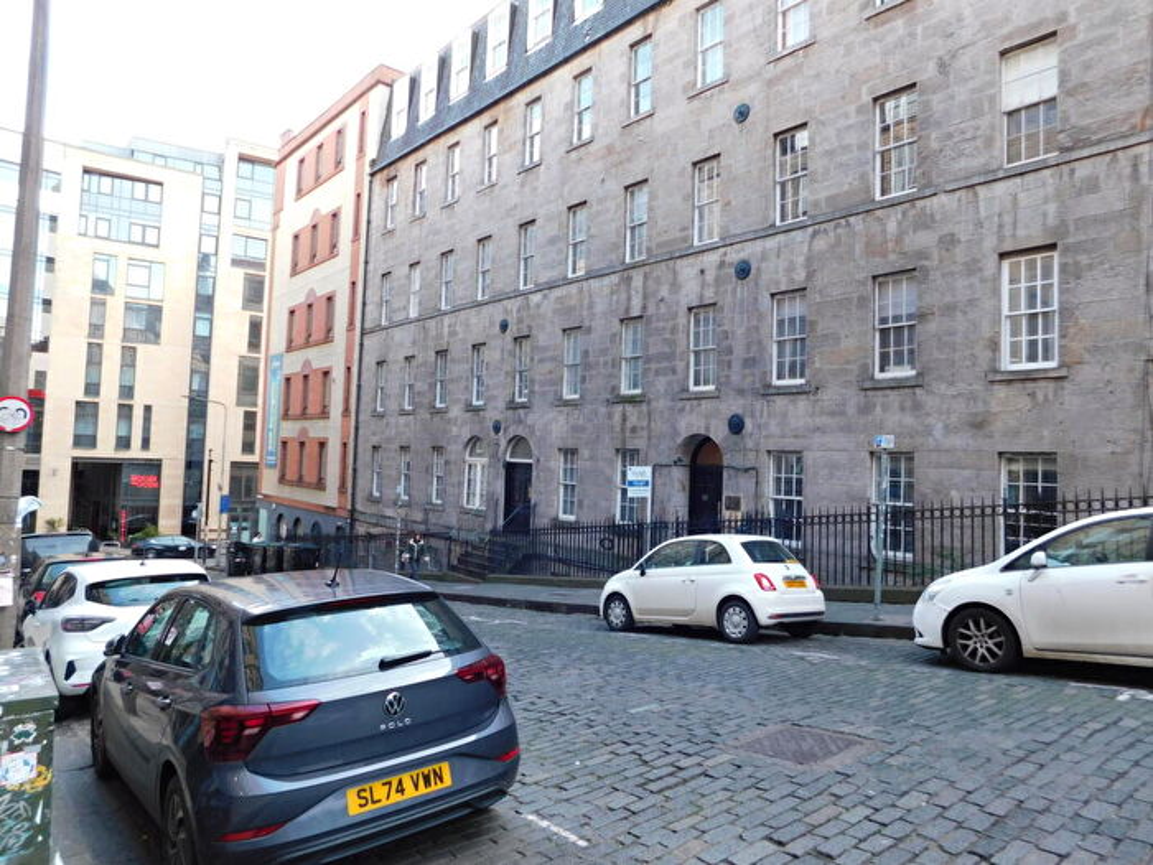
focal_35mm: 23
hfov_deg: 73.9
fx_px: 766
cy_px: 432
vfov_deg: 58.9
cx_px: 576
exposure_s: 1/100
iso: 125
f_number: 3
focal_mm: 4
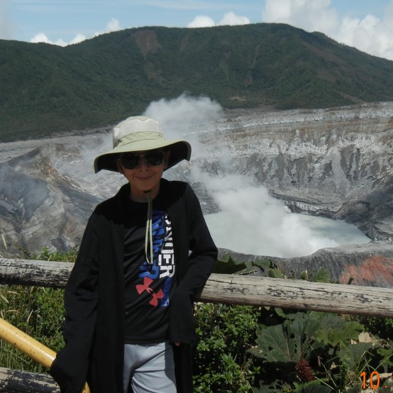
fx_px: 629
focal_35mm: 49
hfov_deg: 34.6
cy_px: 165
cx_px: 218
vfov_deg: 34.6
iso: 160
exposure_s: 1/748
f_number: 7
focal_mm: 5.4
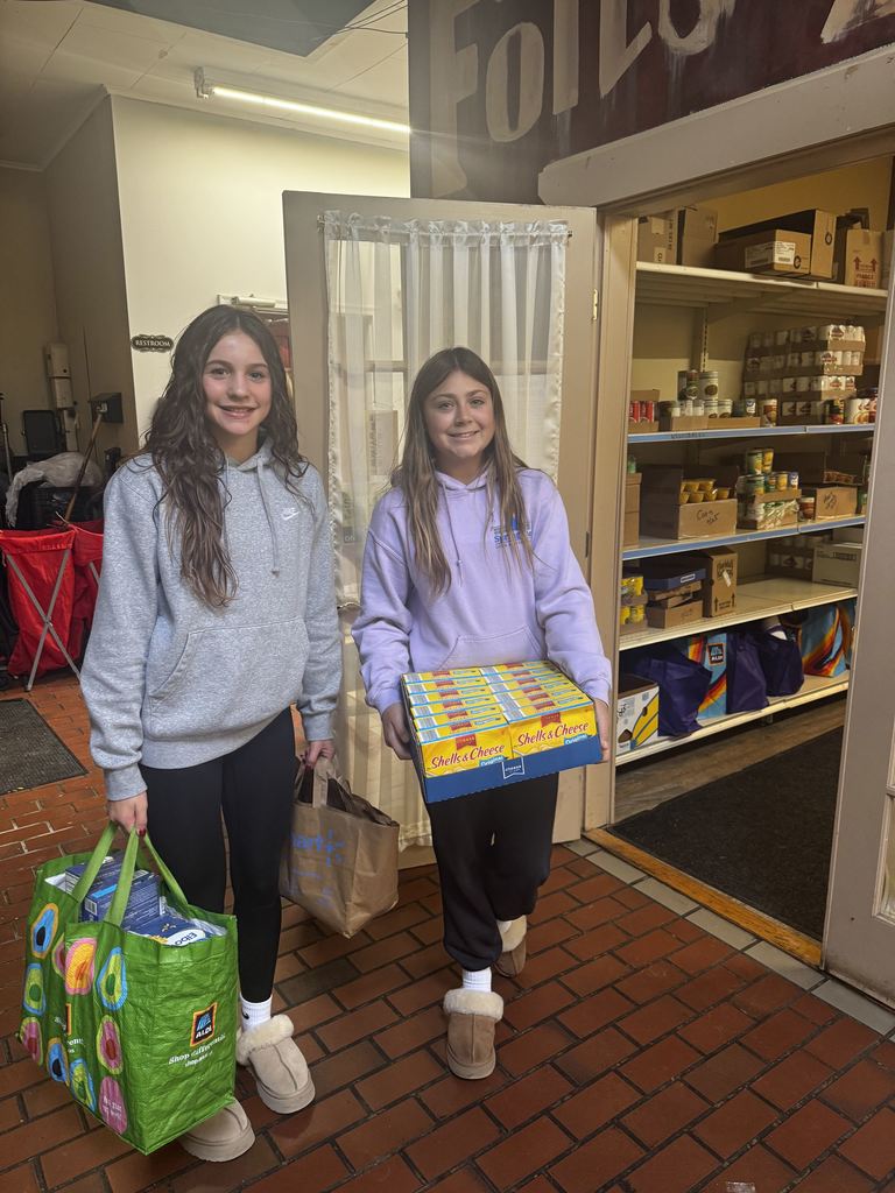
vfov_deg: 71.6
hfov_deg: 56.8
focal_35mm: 24
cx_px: 448
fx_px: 827
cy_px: 596
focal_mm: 6.76
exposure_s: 1/60
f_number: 1.78
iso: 250
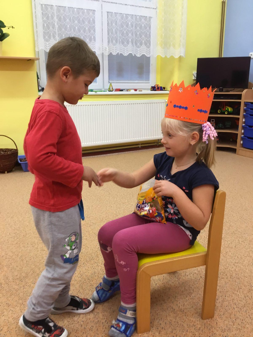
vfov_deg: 58.4
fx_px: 302
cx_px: 126
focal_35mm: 31
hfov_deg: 45.4
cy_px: 168
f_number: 2.4
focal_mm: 3.3
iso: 64
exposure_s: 1/33
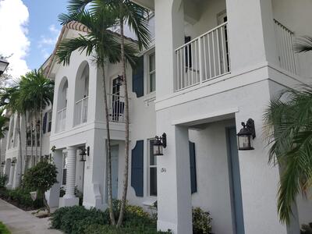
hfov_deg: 67.3
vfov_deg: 53.1
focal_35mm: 26
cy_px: 117
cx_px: 156
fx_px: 234
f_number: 2.4
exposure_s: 1/924
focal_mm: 4.3
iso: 50
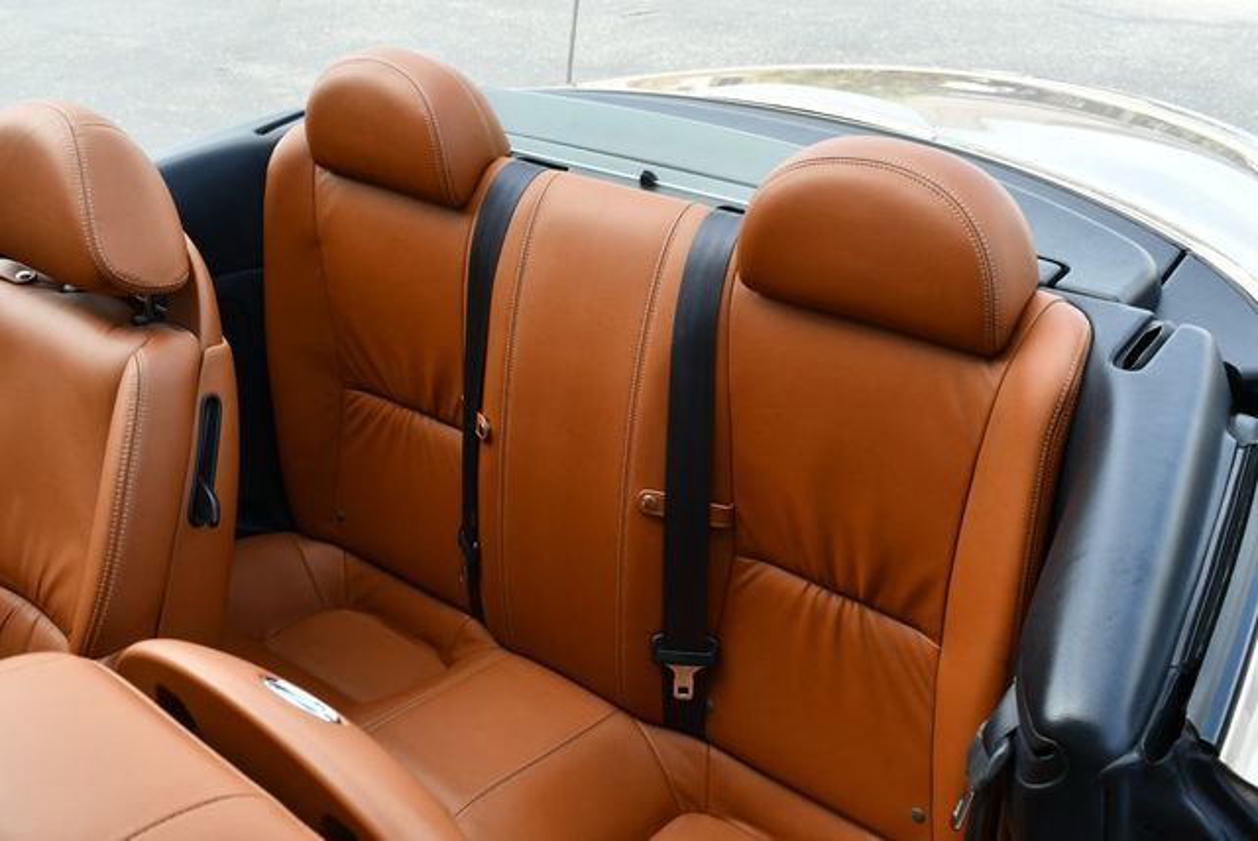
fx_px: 1259
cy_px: 420
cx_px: 629
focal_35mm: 36
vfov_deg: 36.9
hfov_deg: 53.1
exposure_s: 1/250
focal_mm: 18
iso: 250
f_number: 5.6
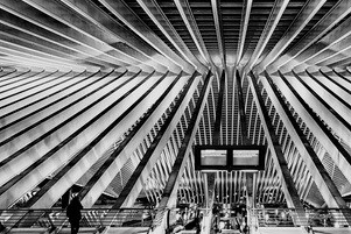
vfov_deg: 48.6
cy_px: 74
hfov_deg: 67.7
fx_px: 254
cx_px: 231
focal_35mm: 26
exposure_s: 6
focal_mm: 17
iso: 100
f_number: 13
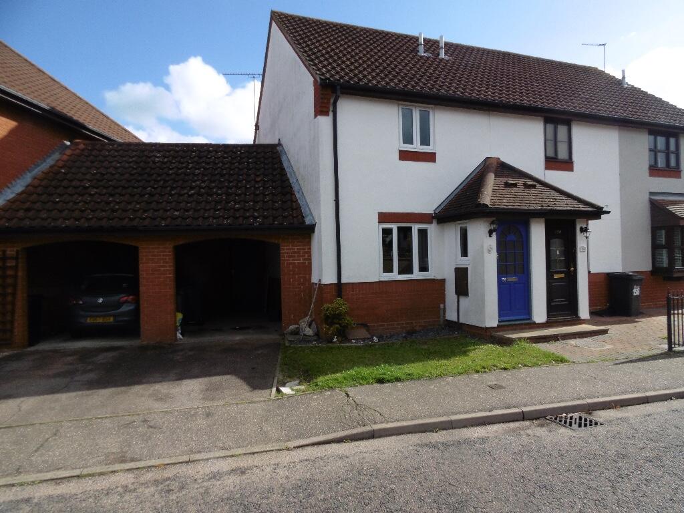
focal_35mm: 22
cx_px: 342
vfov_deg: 61.1
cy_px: 256
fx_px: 435
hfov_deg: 76.4
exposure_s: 1/1250
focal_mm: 4
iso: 100
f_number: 3
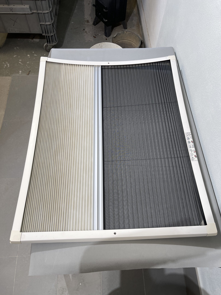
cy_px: 148
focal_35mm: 26
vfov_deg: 67.3
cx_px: 110
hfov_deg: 53.1
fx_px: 221
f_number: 1.6
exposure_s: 1/100
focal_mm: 5.1
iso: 50
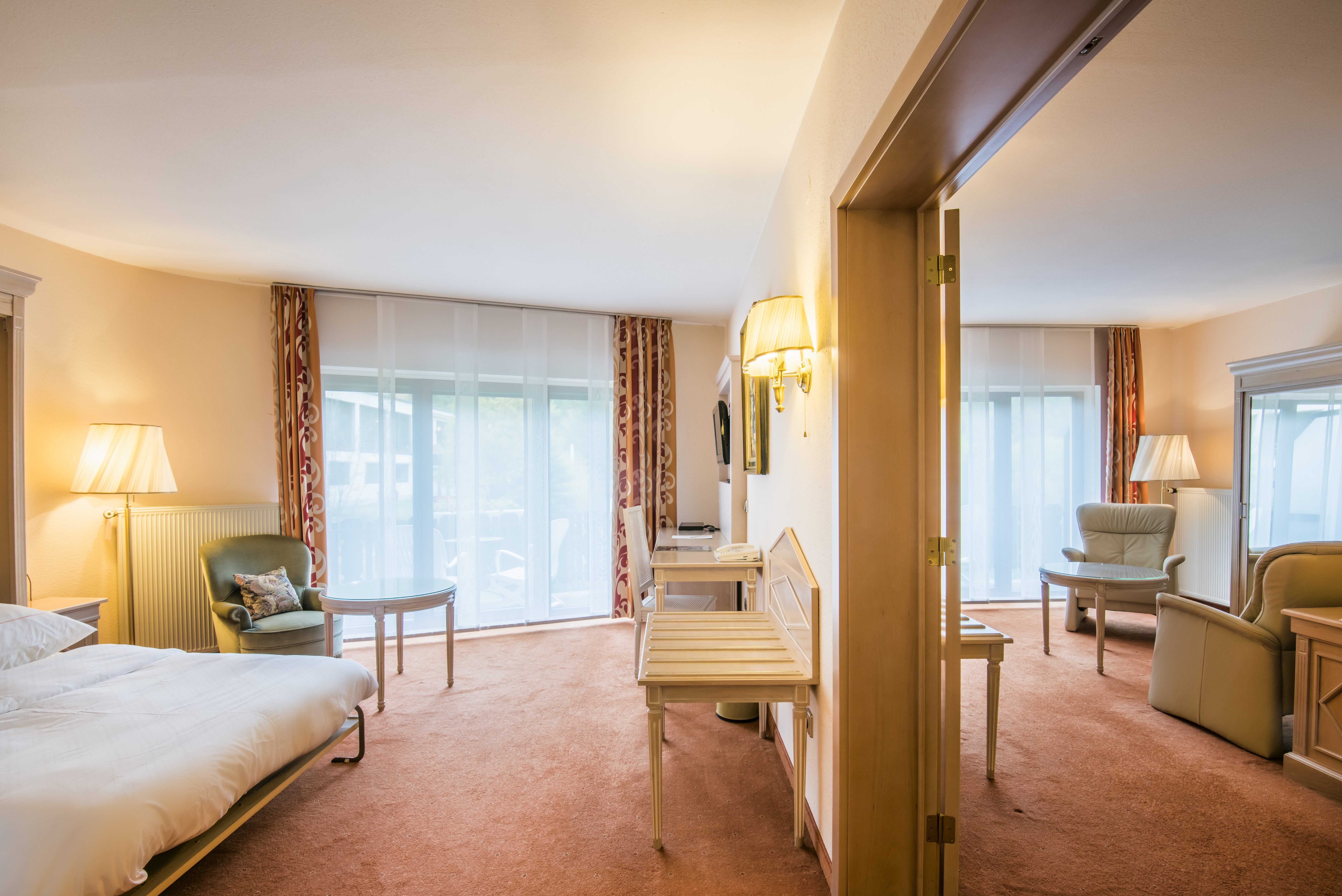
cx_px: 675
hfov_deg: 93.3
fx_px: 634
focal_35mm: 17
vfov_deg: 70.4
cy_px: 471
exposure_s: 1/1.25
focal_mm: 16
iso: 125
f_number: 14
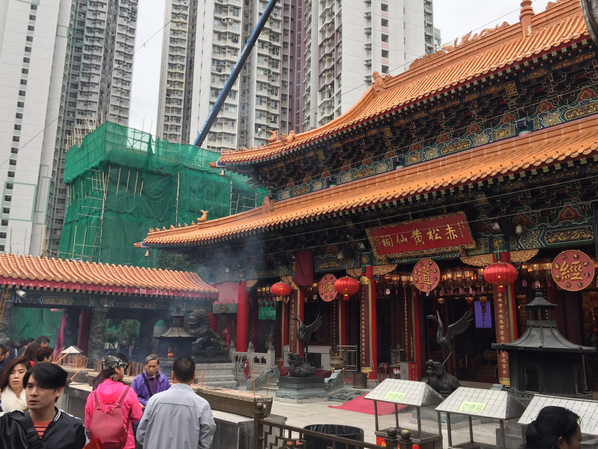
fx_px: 518
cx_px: 301
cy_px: 224
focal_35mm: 30
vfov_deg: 46.8
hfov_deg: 60.0
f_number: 2.2
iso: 32
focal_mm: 4.15
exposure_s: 1/258
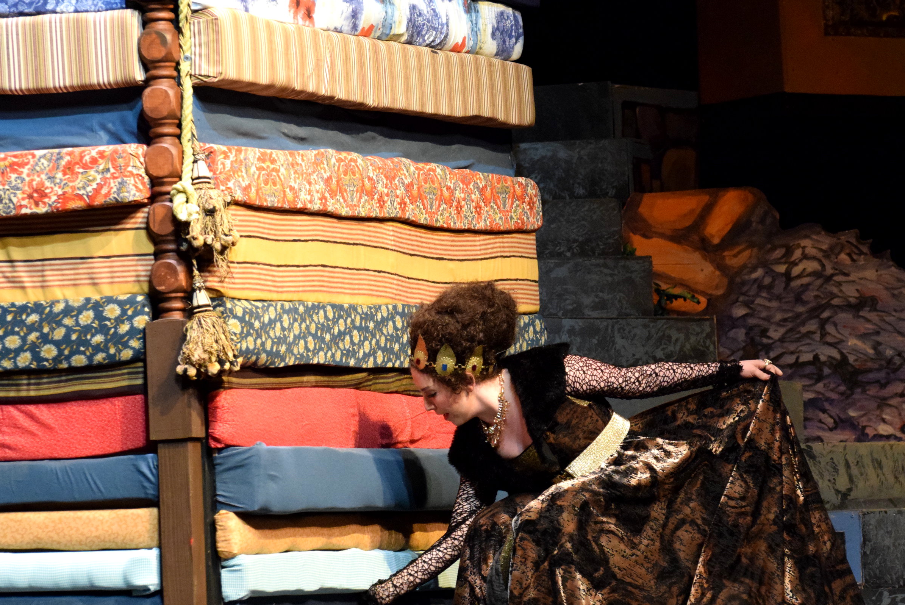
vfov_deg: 5.4
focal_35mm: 254
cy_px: 339
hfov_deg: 8.1
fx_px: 6381
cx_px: 493
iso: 4000
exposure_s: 1/320
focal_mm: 135
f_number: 4.8
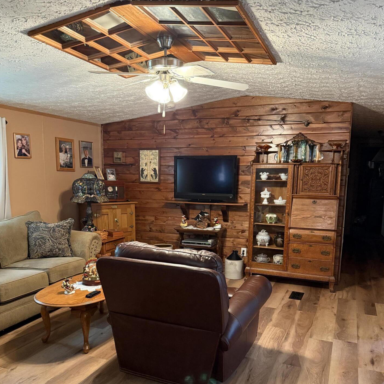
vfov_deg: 53.5
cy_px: 238
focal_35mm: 30
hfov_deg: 54.0
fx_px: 377
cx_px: 184
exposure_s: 1/60
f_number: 1.78
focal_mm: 6.76
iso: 800
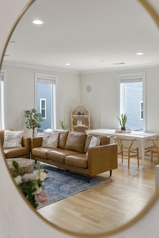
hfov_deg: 37.9
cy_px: 119
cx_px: 80
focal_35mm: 35
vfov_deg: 54.4
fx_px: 232
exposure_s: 1/160
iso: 400
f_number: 2.8
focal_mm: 35
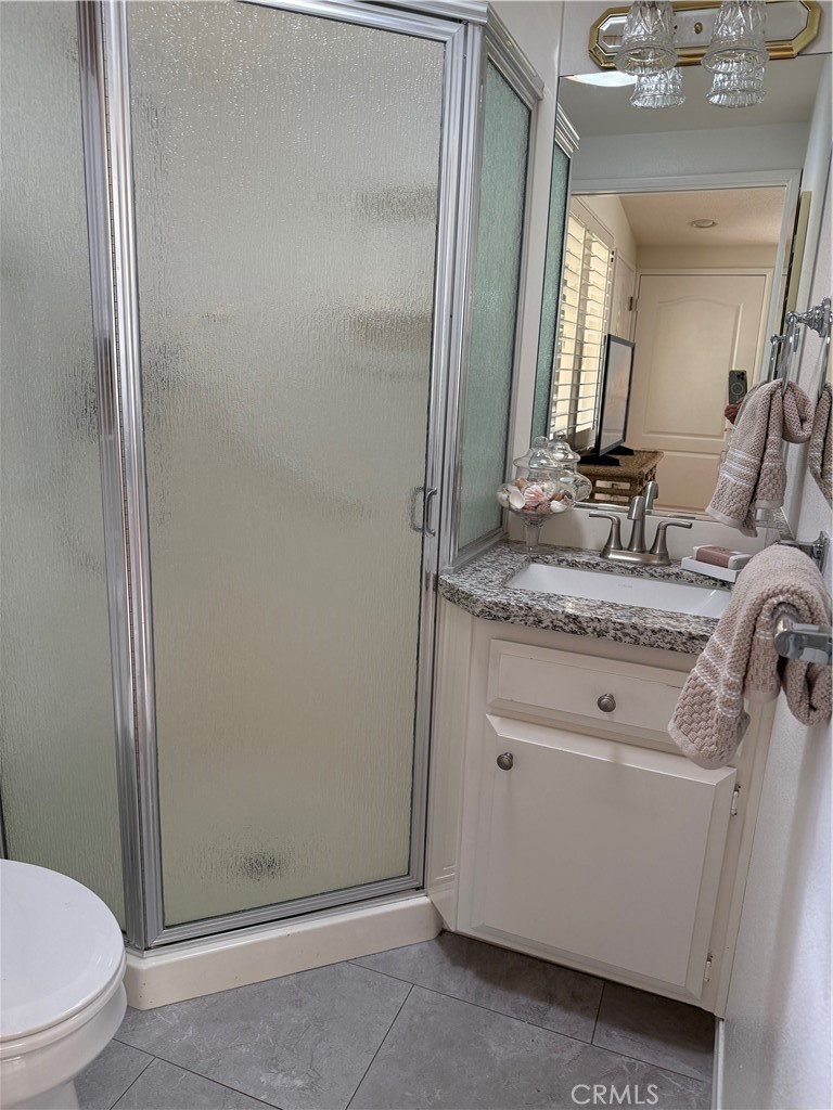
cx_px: 416
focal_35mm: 24
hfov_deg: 56.8
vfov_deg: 71.6
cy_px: 555
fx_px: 770
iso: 160
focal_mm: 6.76
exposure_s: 1/165
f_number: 1.78
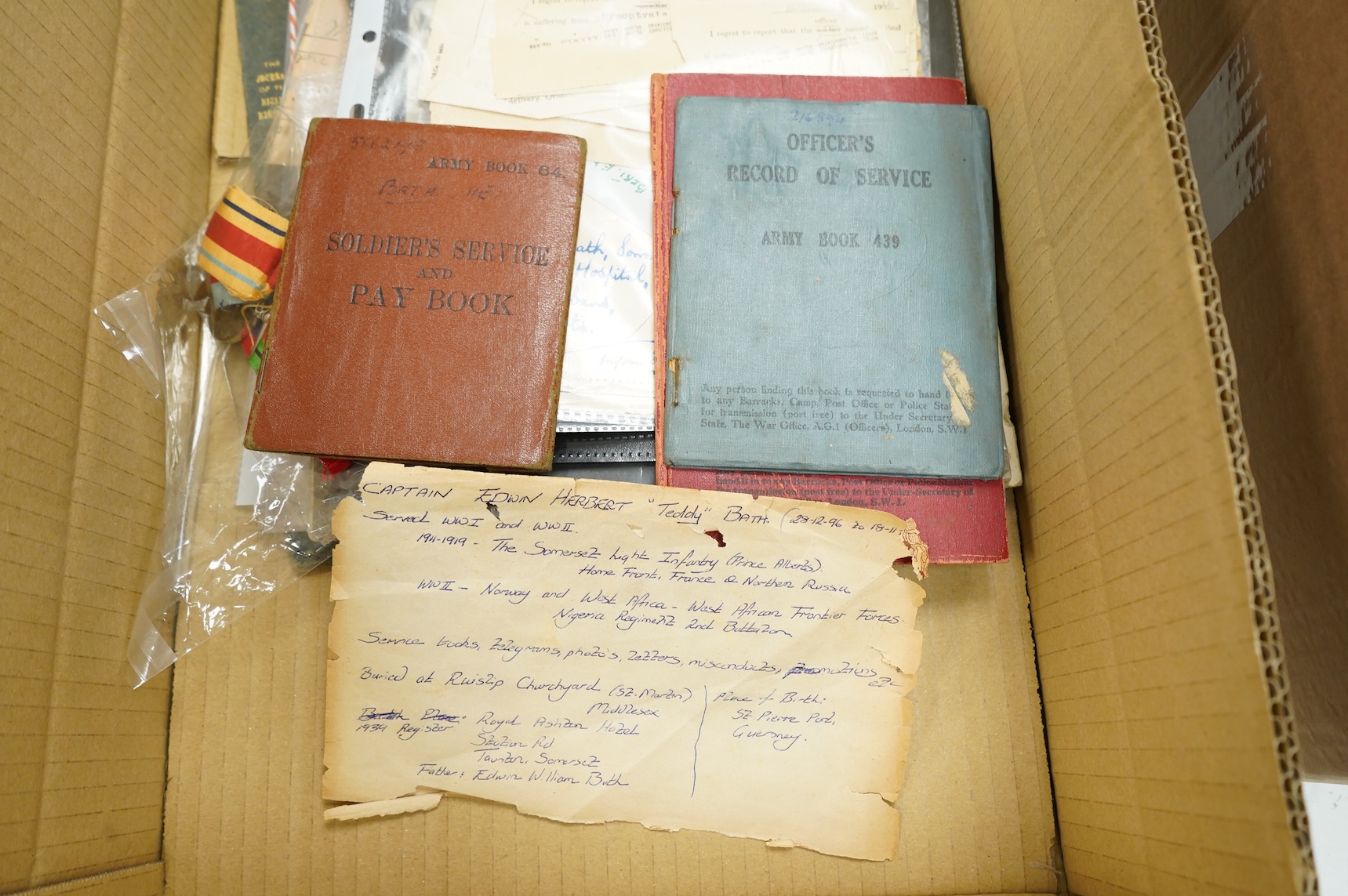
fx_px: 1048
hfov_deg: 65.5
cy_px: 448
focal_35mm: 28
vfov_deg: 46.3
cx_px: 674
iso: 2500
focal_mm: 28
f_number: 6.3
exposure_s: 1/125
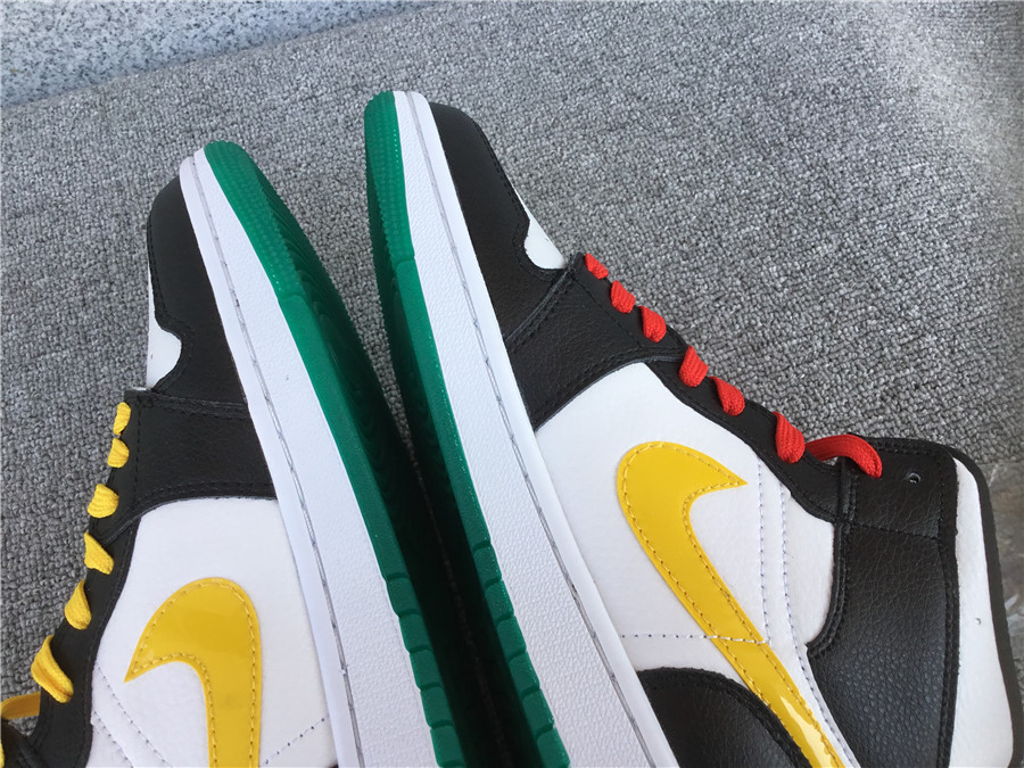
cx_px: 512
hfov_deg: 58.4
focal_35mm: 31
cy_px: 384
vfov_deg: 45.4
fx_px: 917
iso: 25
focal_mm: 3.3
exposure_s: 1/230
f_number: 2.4
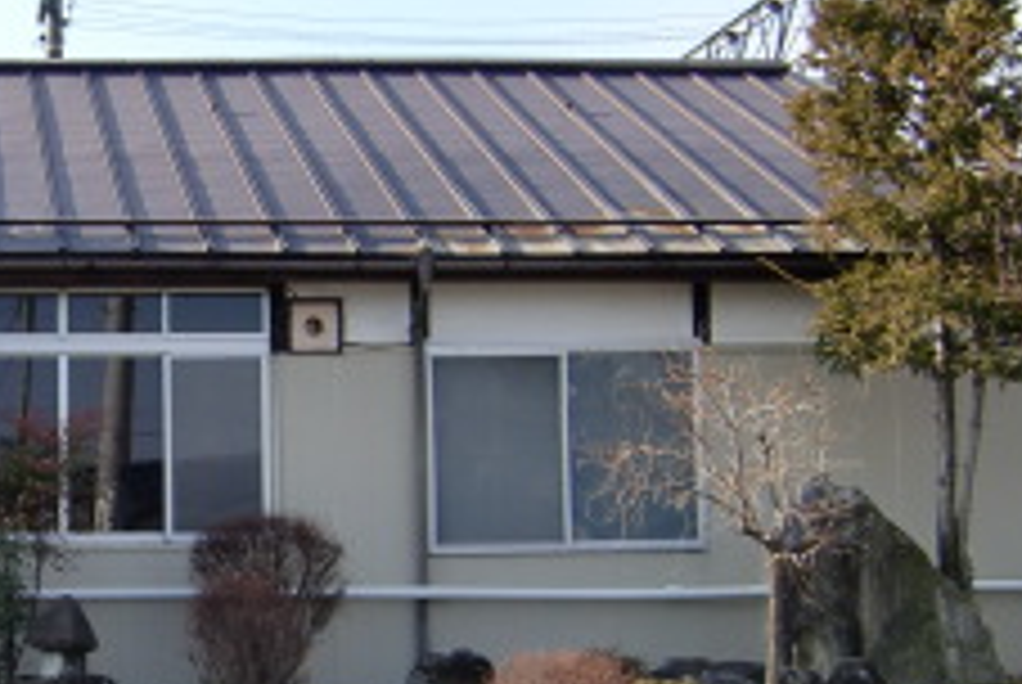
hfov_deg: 23.4
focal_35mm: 82
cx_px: -63
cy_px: 526
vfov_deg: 16.6
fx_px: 2331
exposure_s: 1/640
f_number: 2.6
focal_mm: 4.9
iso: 64
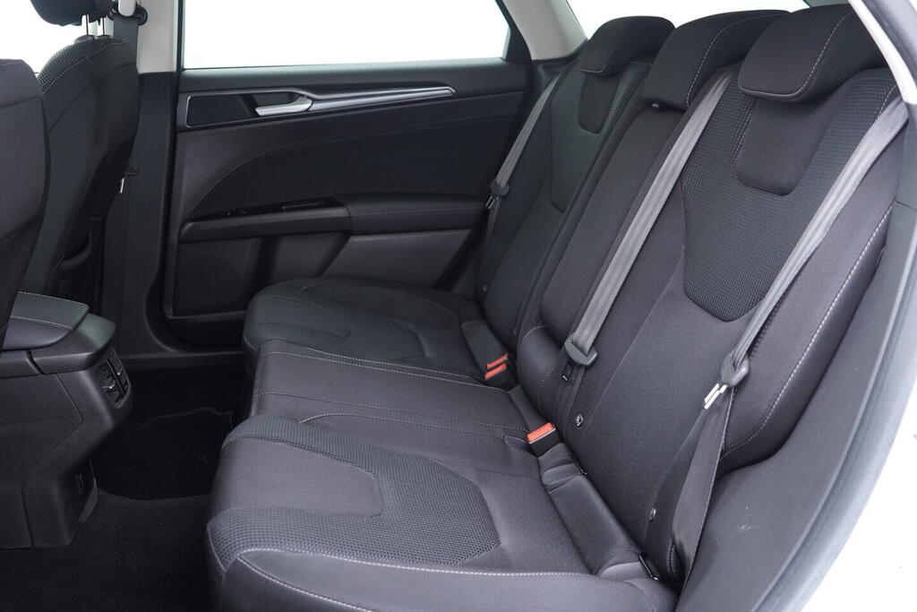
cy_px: 306
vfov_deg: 36.9
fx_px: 917
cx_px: 458
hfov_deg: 53.1
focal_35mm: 36
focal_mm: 24
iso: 640
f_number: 2.8
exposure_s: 1/40
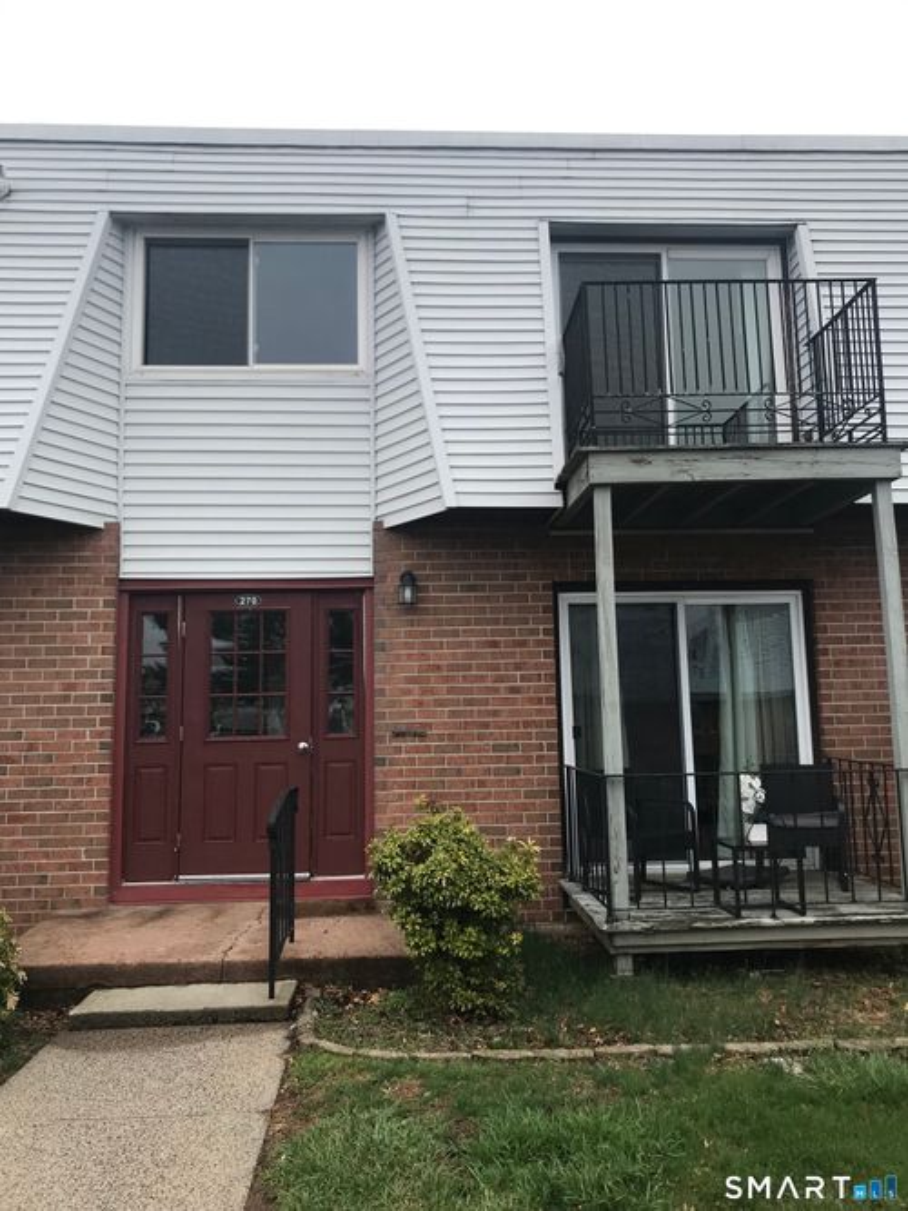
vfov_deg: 63.5
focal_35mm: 28
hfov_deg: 49.7
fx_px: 980
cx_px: 454
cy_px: 606
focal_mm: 3.99
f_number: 1.8
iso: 20
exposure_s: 1/541
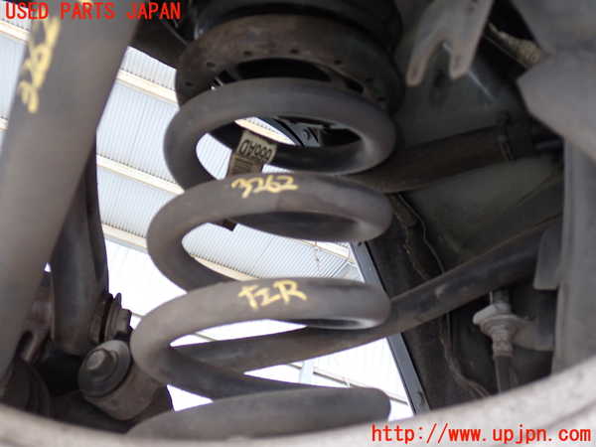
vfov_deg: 37.7
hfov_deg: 49.0
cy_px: 224
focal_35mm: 38
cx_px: 298
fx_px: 654
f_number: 2.7
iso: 250
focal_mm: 6.83
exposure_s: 1/40
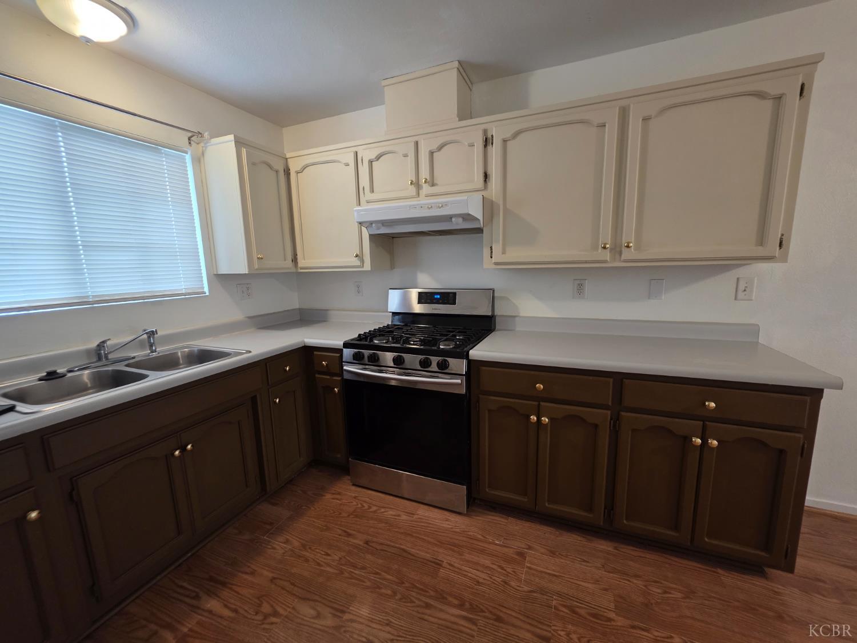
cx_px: 428
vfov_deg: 89.9
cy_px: 322
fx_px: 322
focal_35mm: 13
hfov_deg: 106.2
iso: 200
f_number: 1.9
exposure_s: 1/60
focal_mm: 2.2
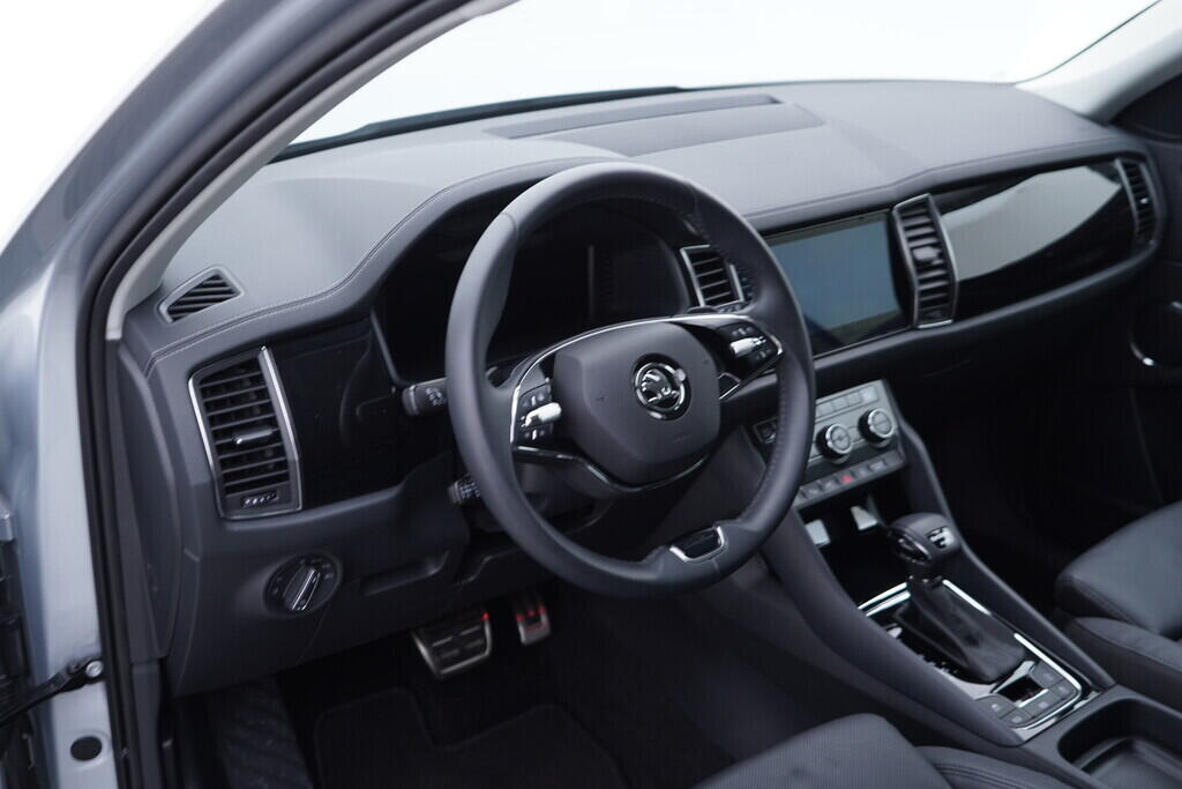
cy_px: 394
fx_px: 1182
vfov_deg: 36.9
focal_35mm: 36
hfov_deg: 53.1
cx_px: 591
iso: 160
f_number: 2.8
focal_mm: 24
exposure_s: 1/40
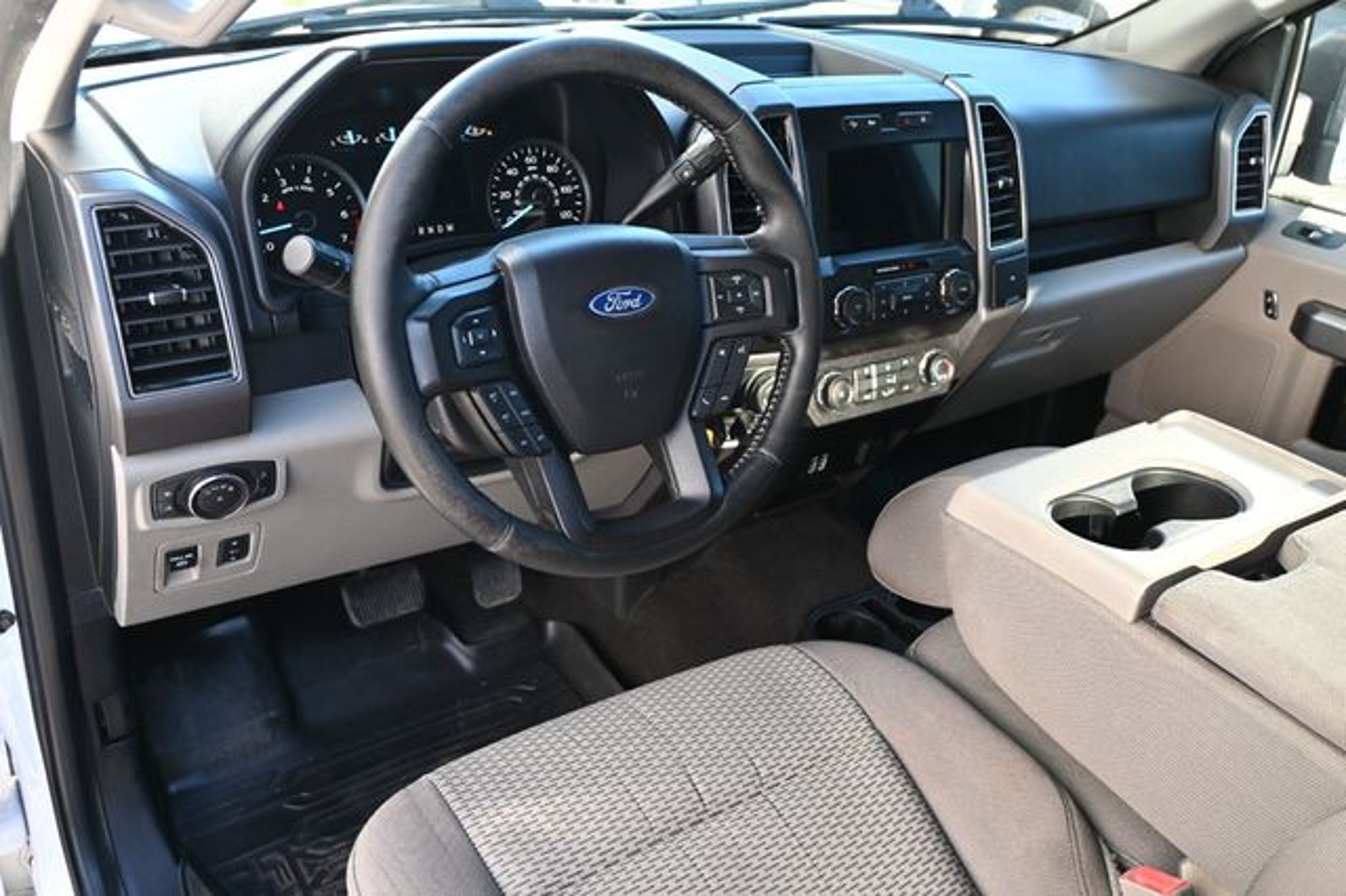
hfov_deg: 60.7
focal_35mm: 31
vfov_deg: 42.6
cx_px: 673
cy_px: 448
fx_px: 1149
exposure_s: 1/125
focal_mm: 20.5
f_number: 3.8
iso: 640
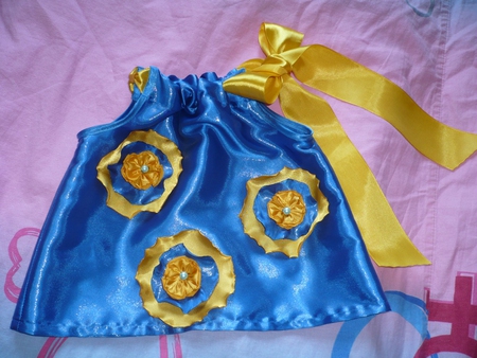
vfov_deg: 40.7
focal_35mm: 35
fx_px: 483
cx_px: 238
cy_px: 179
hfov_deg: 52.6
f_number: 2.8
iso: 100
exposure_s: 1/30
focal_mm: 5.8
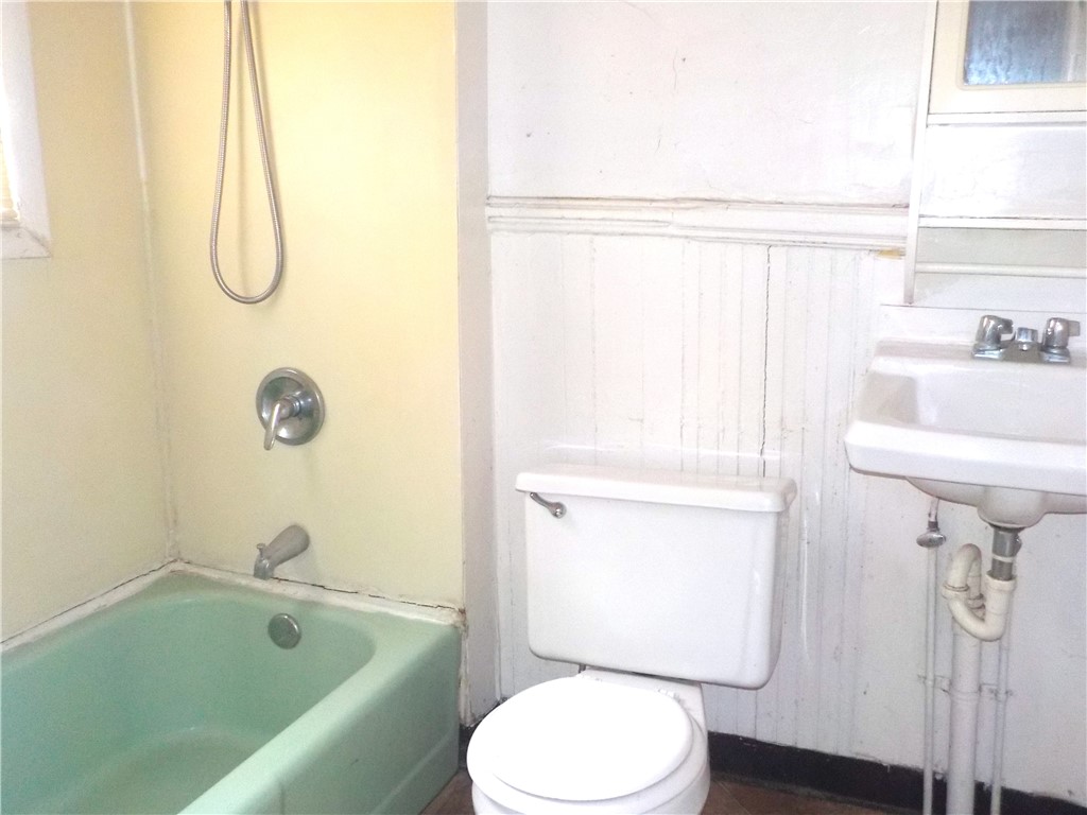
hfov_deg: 60.0
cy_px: 408
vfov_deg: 46.8
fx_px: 942
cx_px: 544
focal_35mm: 30
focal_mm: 4.1
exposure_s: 1/15
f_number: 3.3
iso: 560
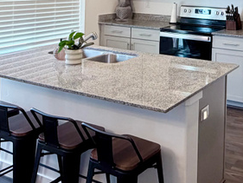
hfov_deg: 36.1
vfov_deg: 26.4
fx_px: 358
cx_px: 199
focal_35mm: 51
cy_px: -18
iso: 250
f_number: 2.2
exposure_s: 1/120
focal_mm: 2.22
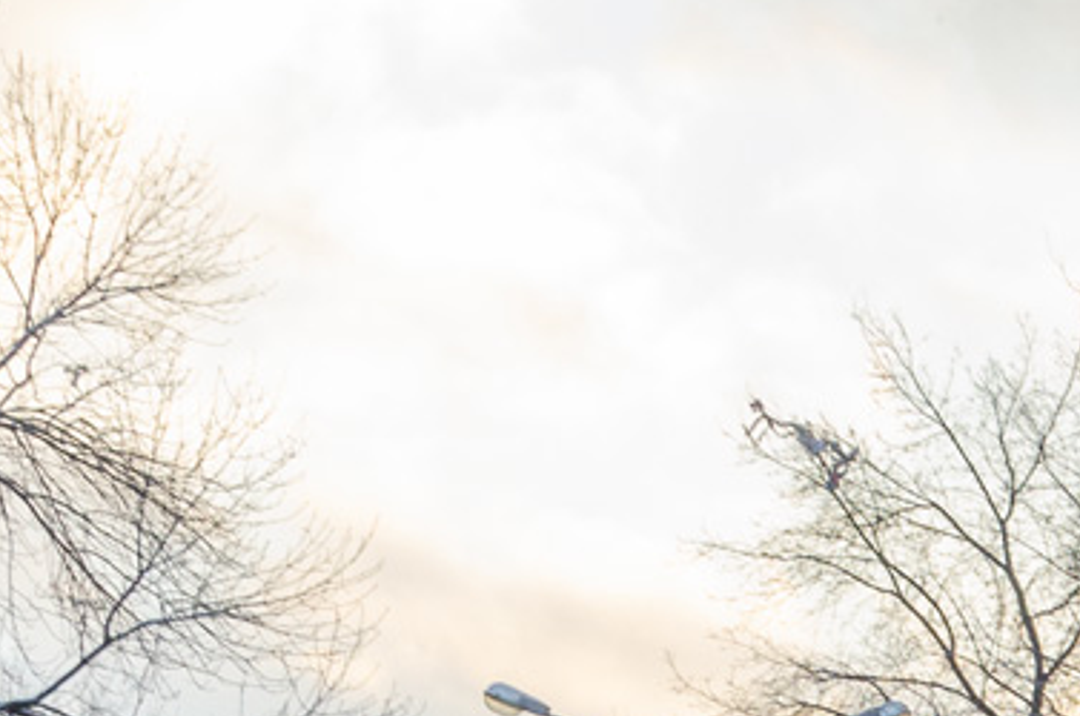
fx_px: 4642
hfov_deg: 13.0
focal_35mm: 155
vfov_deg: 8.6
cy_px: 1128
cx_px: 1266
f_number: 7.1
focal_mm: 26
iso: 320
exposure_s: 1/200
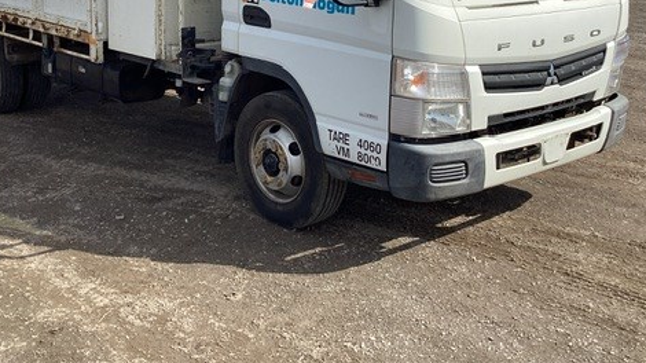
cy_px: 58
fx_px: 788
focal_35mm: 46
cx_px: 296
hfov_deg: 44.6
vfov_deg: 25.4
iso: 25
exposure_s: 1/1314
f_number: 2.4
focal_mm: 3.3
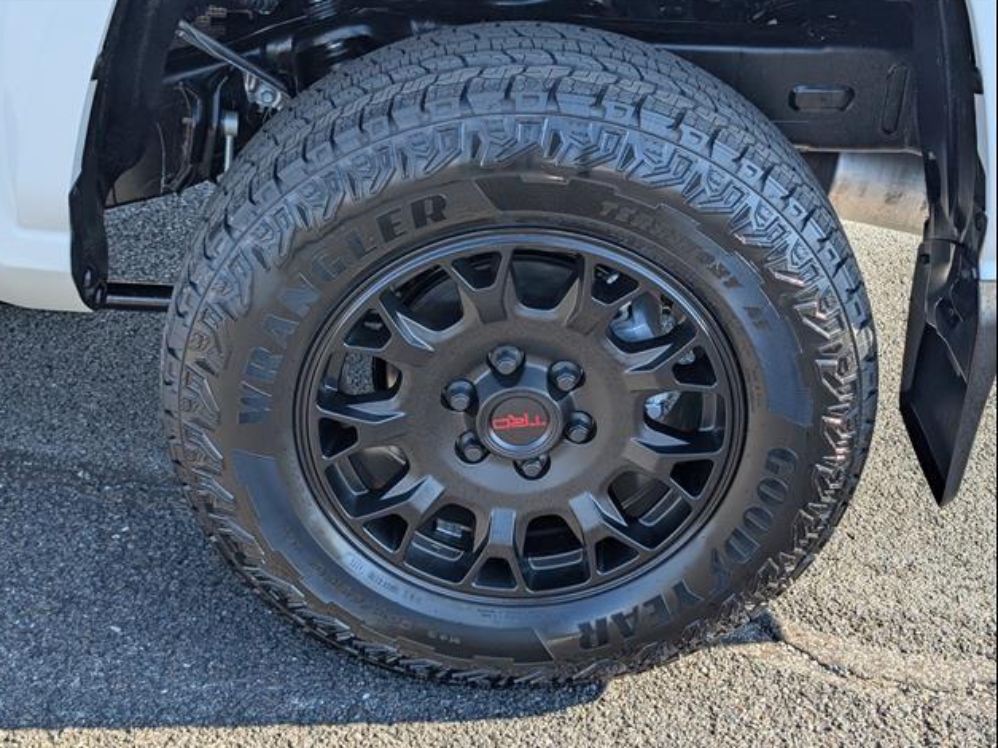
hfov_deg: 38.2
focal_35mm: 50
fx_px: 1441
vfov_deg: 29.1
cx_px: 490
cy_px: 372
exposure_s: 1/263
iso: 27
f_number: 1.68
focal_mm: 6.9
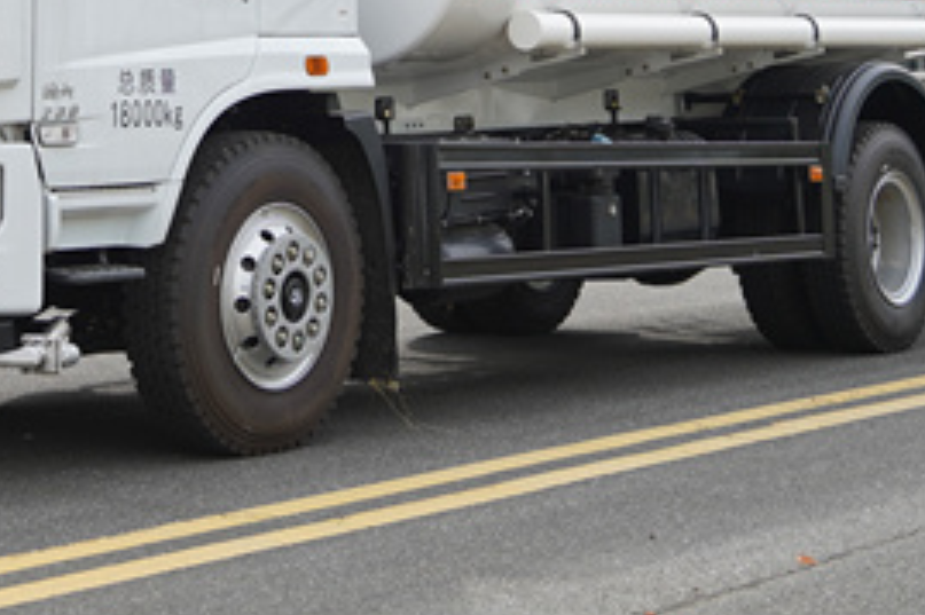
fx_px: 2516
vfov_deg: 13.4
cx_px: 199
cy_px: -204
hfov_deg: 20.6
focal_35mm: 98
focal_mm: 33
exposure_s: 1/640
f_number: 3.2
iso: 100
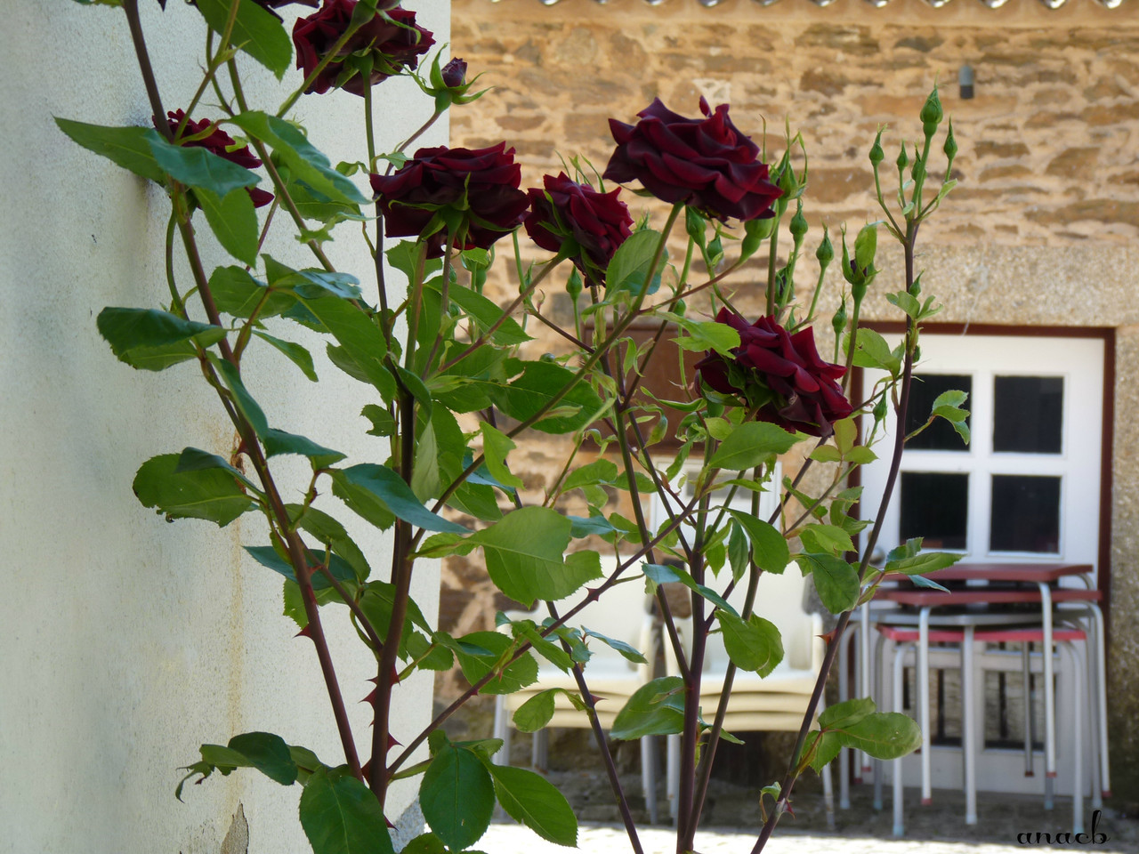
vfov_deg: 16.2
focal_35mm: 91
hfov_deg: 21.5
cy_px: 427
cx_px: 570
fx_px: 2994
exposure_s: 1/100
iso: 80
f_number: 3.6
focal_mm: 16.1
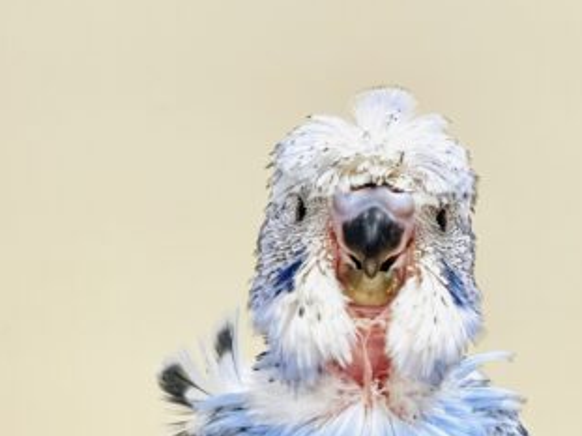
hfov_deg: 18.4
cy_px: 440
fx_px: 1798
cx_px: 356
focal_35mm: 107
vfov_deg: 13.6
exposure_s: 1/99
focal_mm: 6
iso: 125
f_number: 2
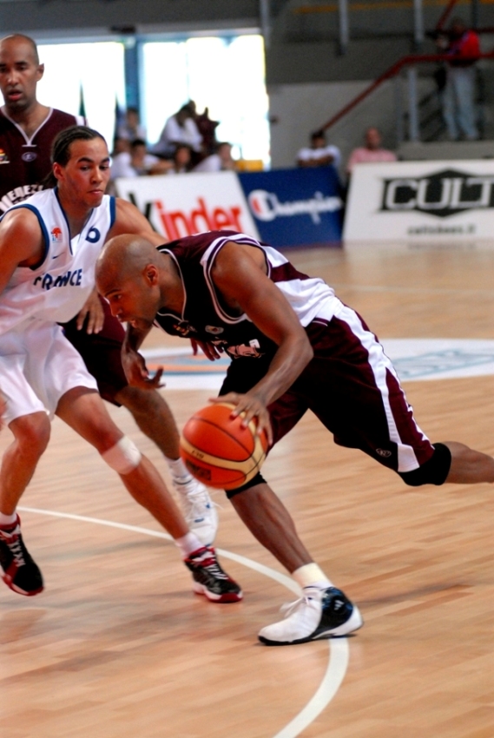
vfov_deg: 13.0
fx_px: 3232
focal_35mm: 158
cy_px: 369
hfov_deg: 8.7
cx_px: 247
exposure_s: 1/320
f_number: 4
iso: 1600
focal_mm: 105
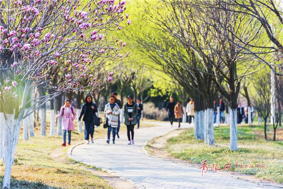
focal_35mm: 200
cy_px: 94
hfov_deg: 10.3
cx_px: 142
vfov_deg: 6.9
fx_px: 1572
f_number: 5
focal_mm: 200
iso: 100
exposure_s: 1/80
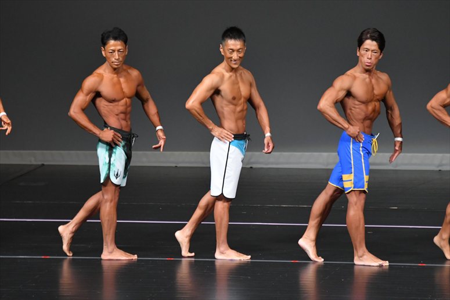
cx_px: 225
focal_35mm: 315
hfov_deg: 6.5
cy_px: 150
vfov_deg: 4.4
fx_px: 3936
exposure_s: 1/400
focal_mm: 210
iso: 4000
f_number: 5.6
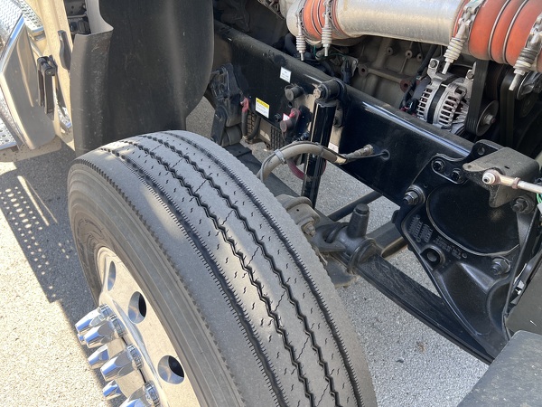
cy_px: 204
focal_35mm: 26
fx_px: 407
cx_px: 271
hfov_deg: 67.3
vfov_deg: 53.1
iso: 40
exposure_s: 1/192
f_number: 1.5
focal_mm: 5.7
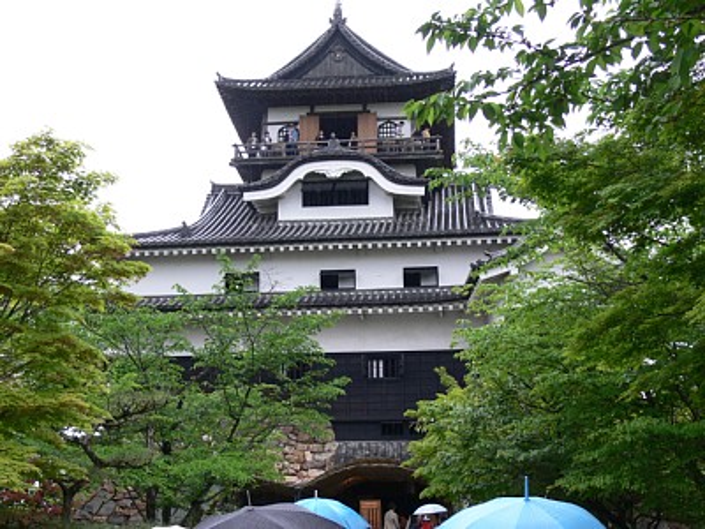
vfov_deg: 27.5
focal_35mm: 53
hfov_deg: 36.2
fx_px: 1079
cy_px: 264
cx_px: 352
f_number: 4
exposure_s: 1/60
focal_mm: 11.3
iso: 80
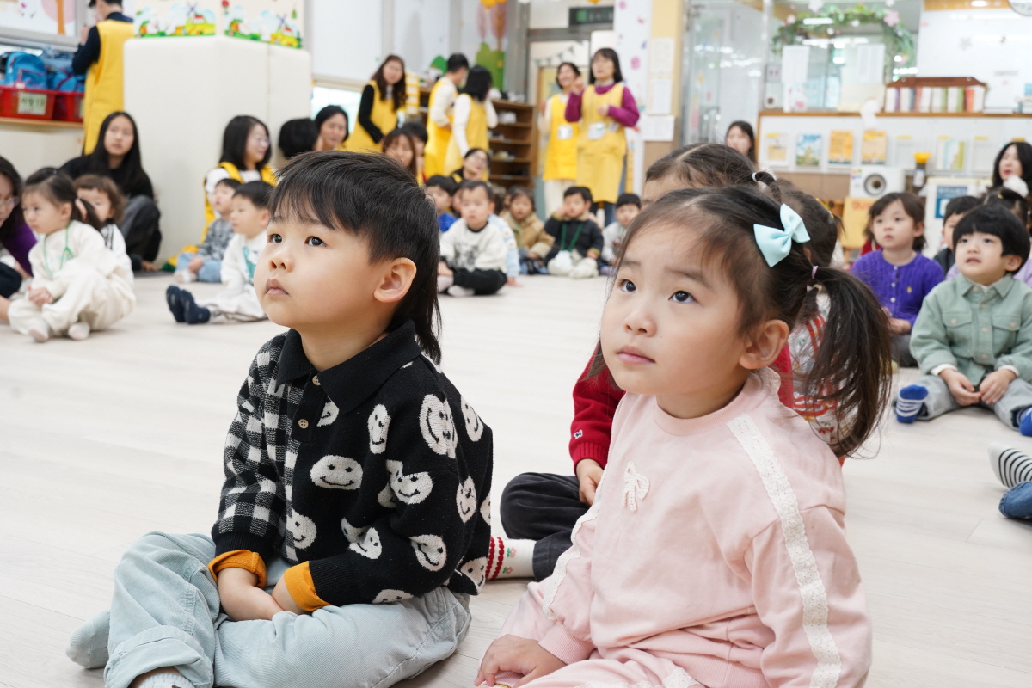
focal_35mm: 42
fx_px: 1204
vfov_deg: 31.9
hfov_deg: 46.4
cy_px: 344
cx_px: 516
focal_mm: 42
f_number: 7.1
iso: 2500
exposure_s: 1/50
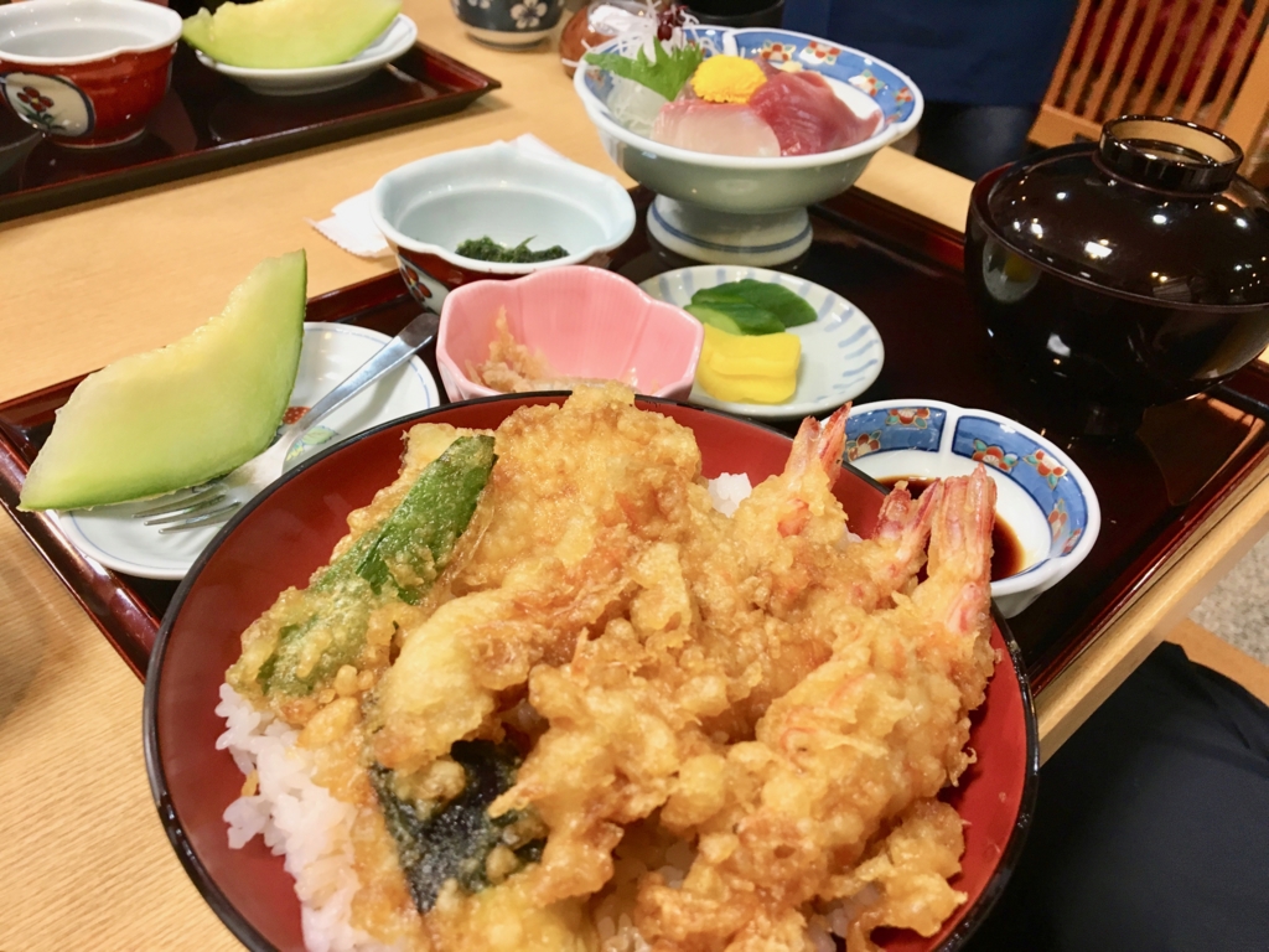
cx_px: 634
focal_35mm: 29
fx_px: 1063
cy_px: 476
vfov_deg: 48.2
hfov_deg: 61.7
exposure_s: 1/30
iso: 100
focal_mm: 4.15
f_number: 2.2
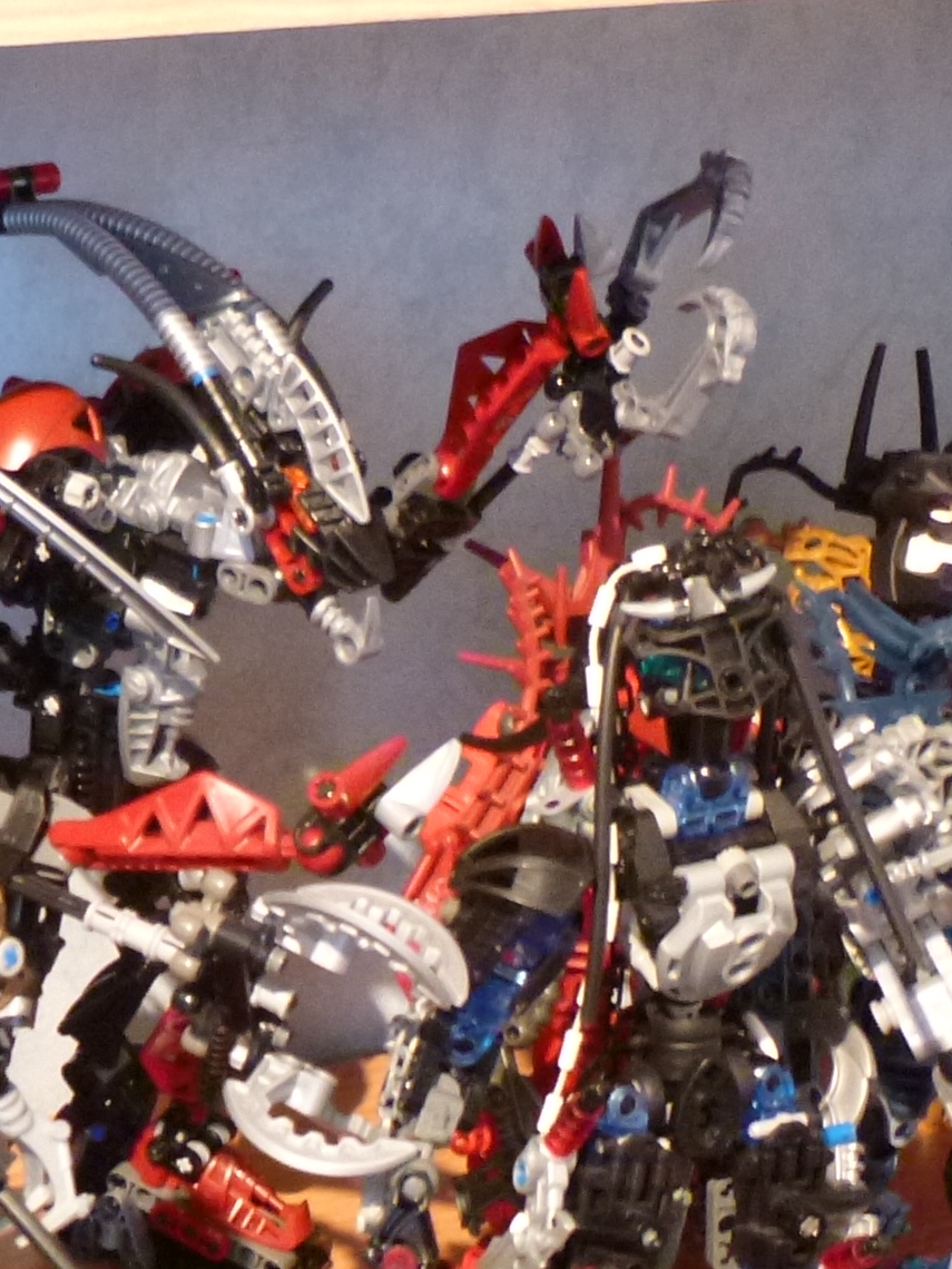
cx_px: -168
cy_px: 994
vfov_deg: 24.1
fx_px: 2934
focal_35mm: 80
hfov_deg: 17.6
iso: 400
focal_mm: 4.5
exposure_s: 1/8
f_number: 3.1
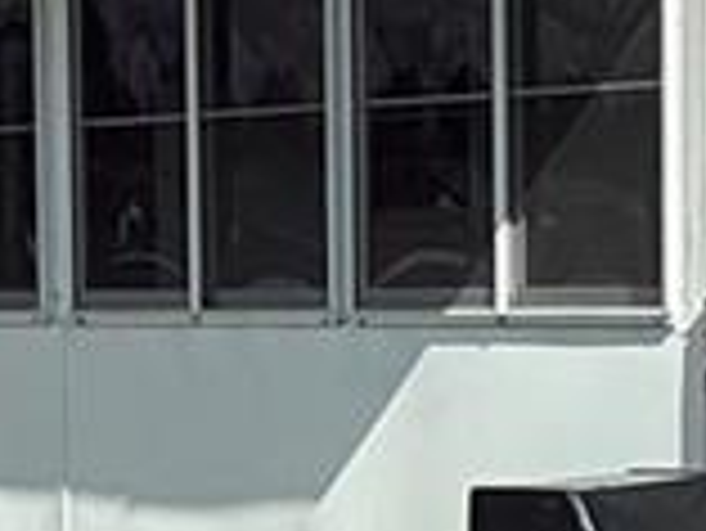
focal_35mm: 107
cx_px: 791
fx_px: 2184
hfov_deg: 17.7
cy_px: 27
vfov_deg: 13.7
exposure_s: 1/3289
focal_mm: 2.22
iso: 50
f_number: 2.2
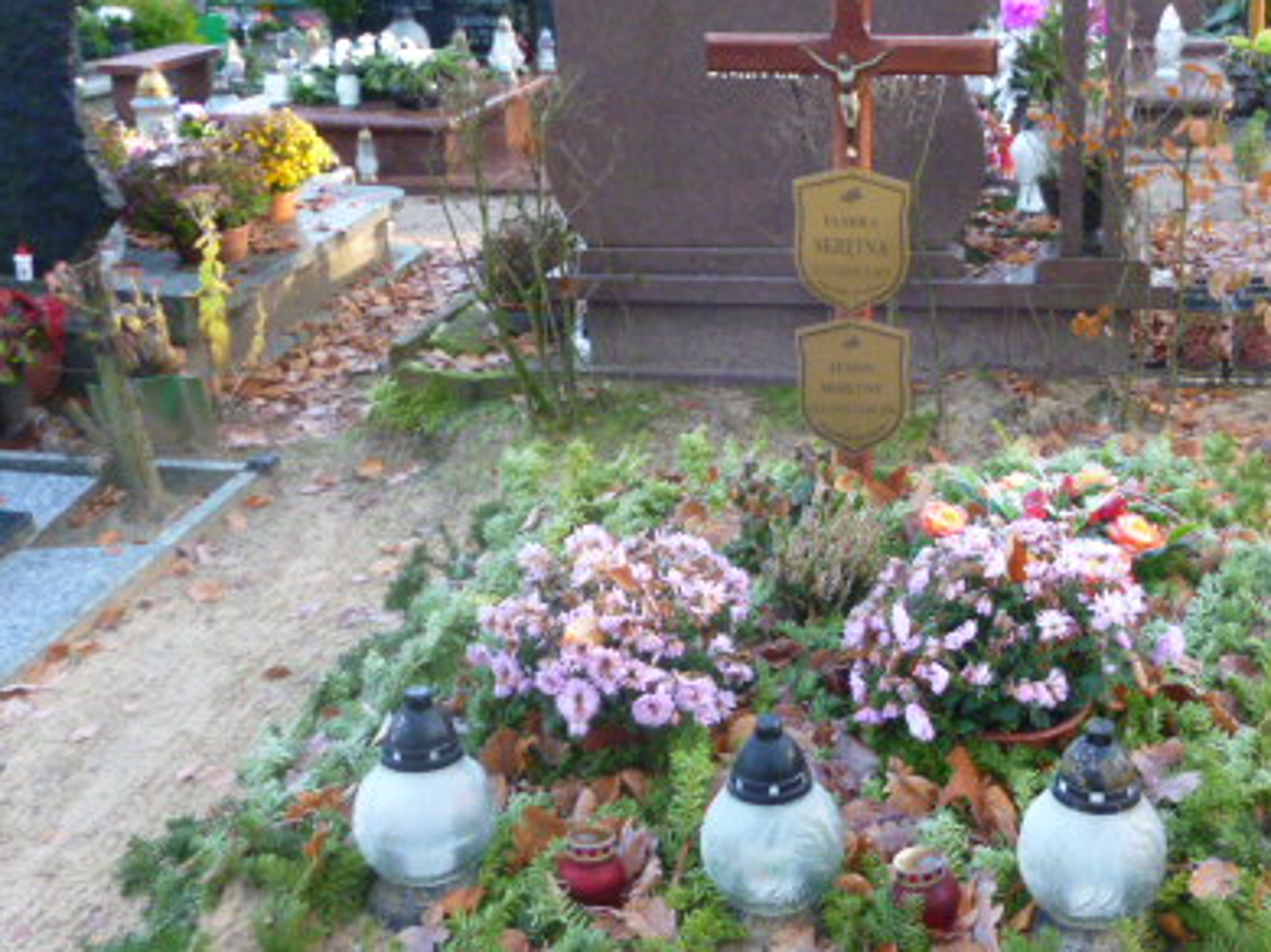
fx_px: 1688
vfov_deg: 31.5
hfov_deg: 40.6
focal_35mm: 46
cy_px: 466
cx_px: 873
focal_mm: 5
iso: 320
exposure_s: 1/60
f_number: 3.1
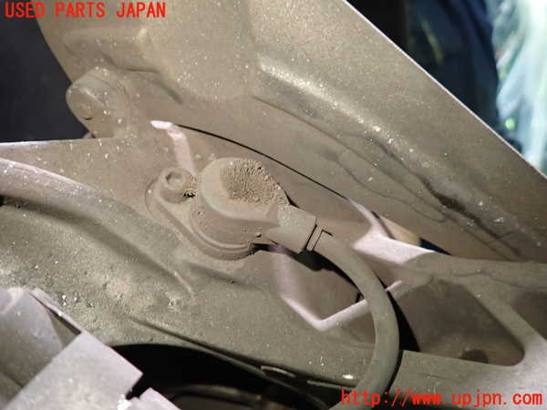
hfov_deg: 69.4
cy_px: 205
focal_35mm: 25
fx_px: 395
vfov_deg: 54.9
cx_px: 274
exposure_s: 1/30
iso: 400
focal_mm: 4.5
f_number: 2
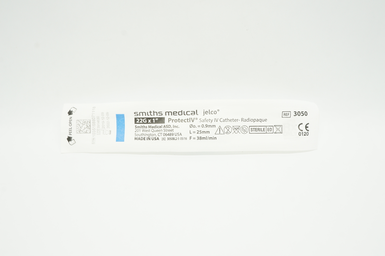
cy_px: 128
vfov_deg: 34.1
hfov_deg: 49.6
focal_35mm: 39
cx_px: 192
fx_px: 417
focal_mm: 26
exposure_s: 1/15
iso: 400
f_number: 11
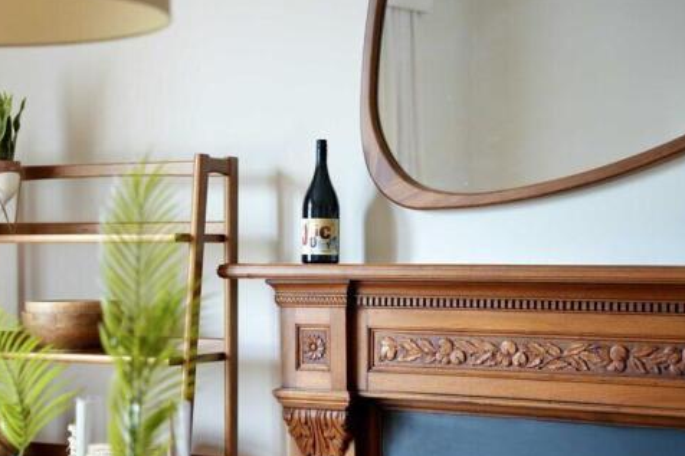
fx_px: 1621
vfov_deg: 16.0
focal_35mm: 85
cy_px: 260
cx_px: 248
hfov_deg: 23.8
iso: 2000
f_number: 2.8
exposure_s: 1/160
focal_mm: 61.9
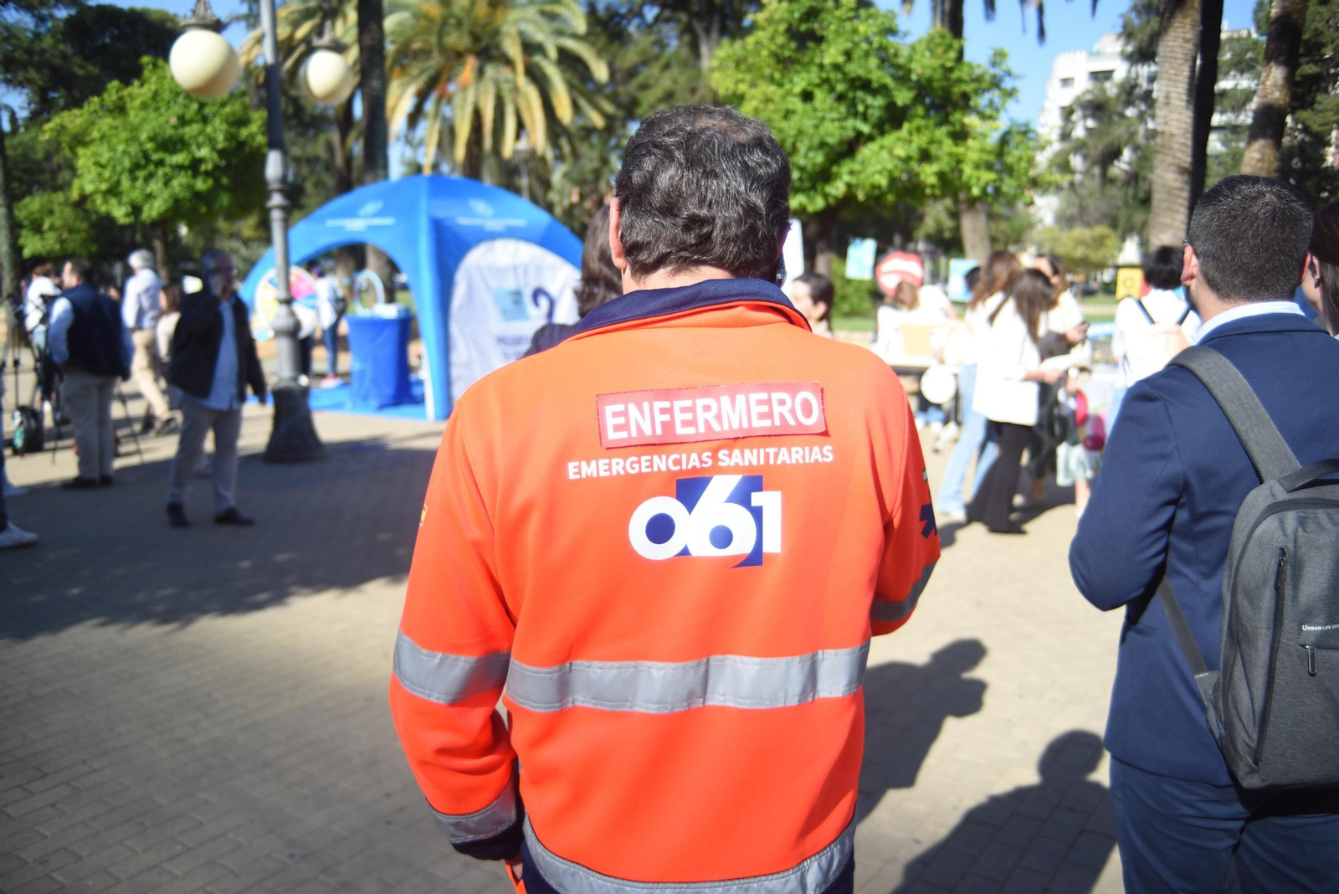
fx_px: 1153
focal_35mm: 31
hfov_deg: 60.3
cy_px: 447
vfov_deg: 42.4
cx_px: 670
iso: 100
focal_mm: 31
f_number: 4
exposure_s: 1/640
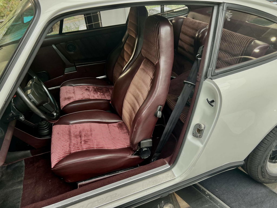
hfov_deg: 67.3
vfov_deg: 53.1
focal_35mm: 26
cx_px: 138
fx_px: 208
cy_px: 104
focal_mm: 5.7
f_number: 1.5
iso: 100
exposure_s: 1/121
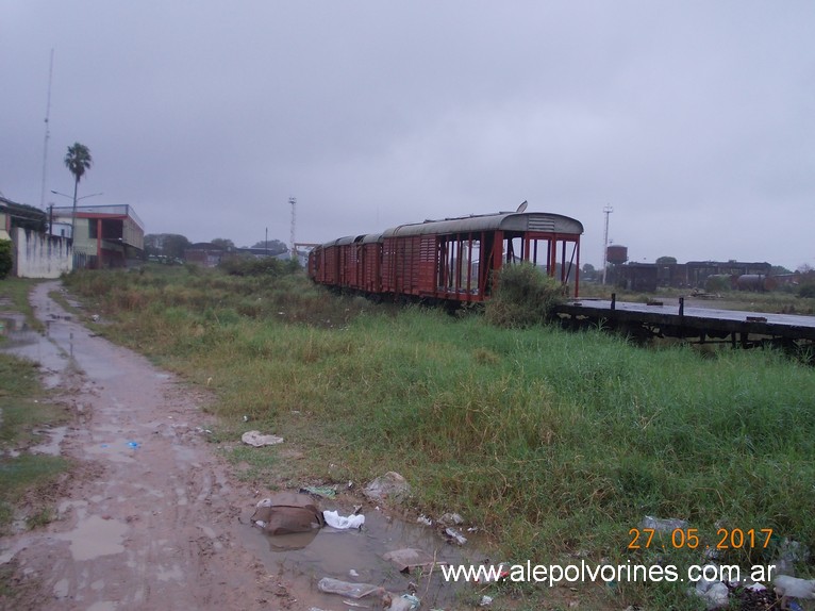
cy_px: 306
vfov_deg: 37.7
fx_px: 894
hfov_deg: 49.0
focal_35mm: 38
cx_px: 408
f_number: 6.2
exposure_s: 1/125
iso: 80
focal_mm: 5.3
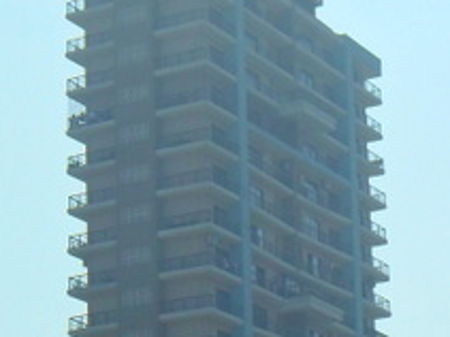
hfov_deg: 11.8
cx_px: 173
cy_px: 454
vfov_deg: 8.7
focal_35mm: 167
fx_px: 2170
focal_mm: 7.8
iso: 100
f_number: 11.3
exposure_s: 1/250
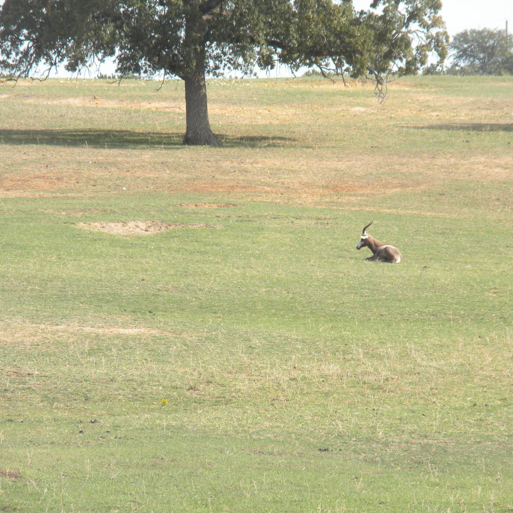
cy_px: 256
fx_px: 5147
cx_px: 273
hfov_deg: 5.7
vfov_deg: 5.7
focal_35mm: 307
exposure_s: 1/309
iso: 104
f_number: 5.3
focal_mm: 46.2
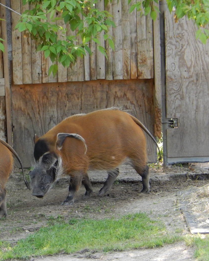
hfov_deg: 5.6
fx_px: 2150
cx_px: 11
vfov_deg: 7.0
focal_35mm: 278
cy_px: 145
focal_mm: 33.3
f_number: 5.7
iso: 400
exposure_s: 1/125
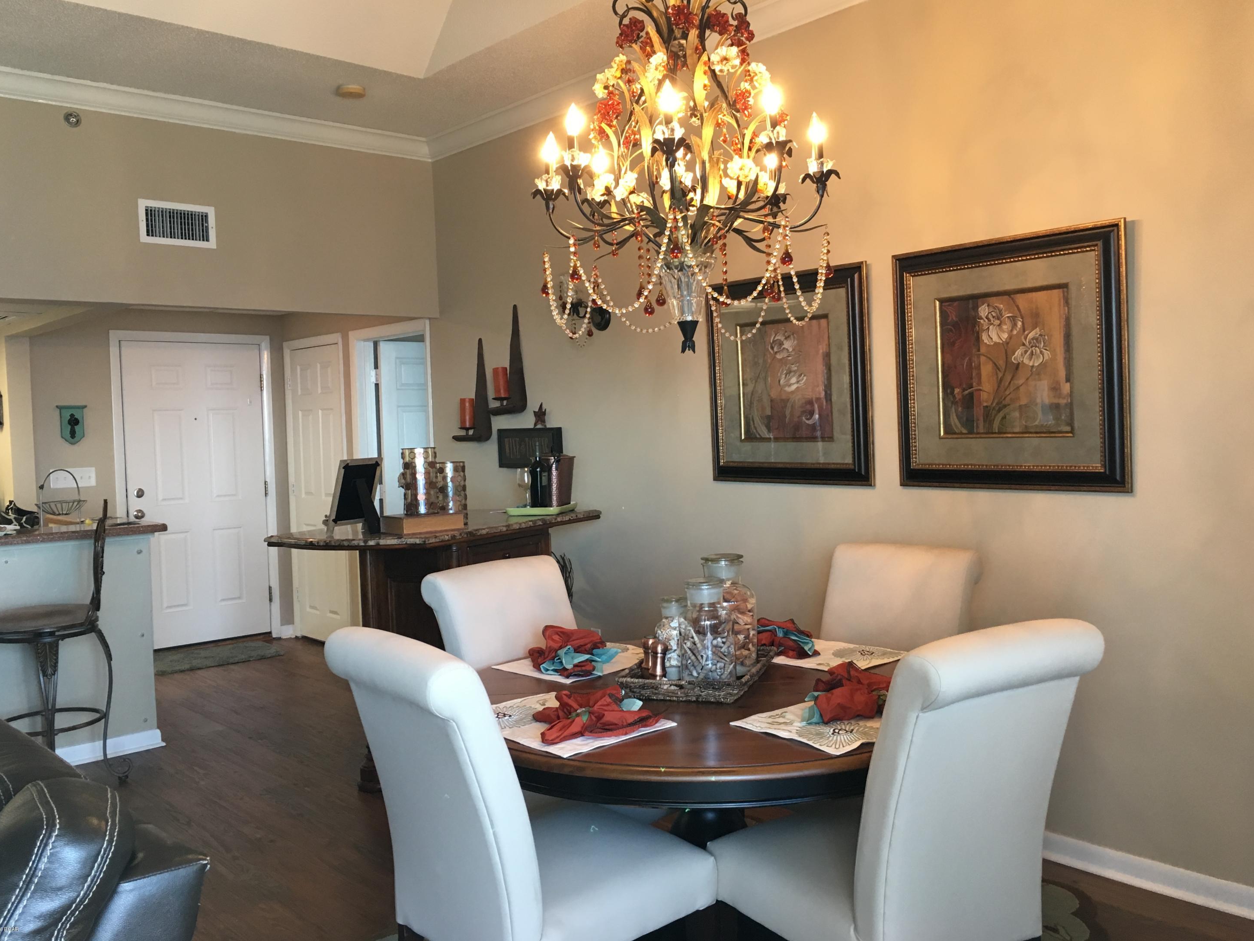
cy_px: 473
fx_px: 1087
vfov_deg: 46.8
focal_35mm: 30
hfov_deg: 60.0
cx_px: 633
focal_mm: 4.15
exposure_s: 1/30
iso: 100
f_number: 2.2
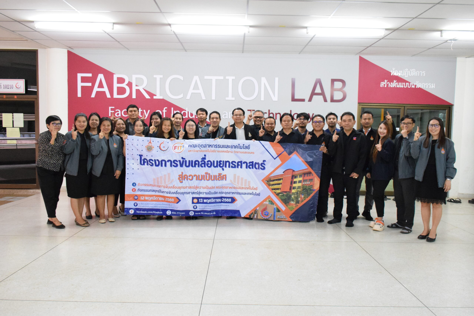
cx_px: 237
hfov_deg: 67.4
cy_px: 158
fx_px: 355
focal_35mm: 27
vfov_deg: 47.9
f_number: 5.6
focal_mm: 18
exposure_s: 1/90
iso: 6400
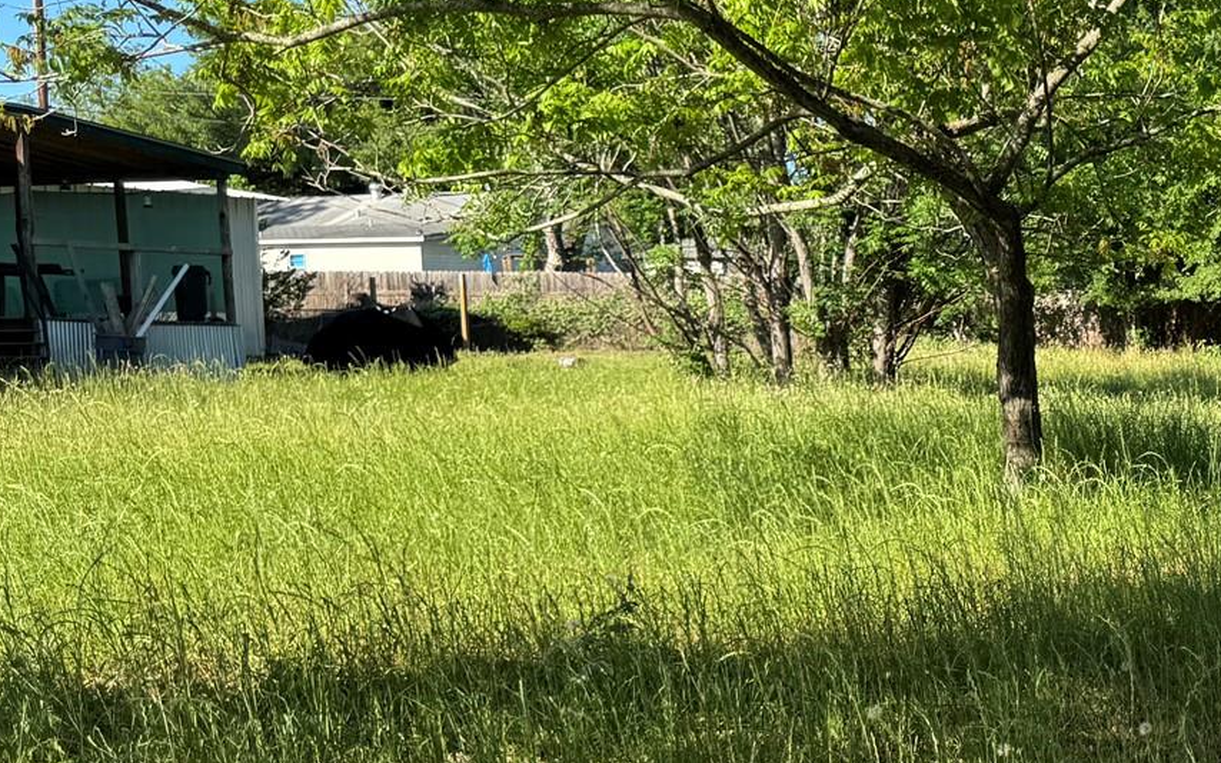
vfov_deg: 21.2
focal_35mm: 61
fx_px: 2030
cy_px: 552
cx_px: 1445
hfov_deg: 29.1
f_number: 1.78
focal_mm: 6.76
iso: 80
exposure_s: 1/1339
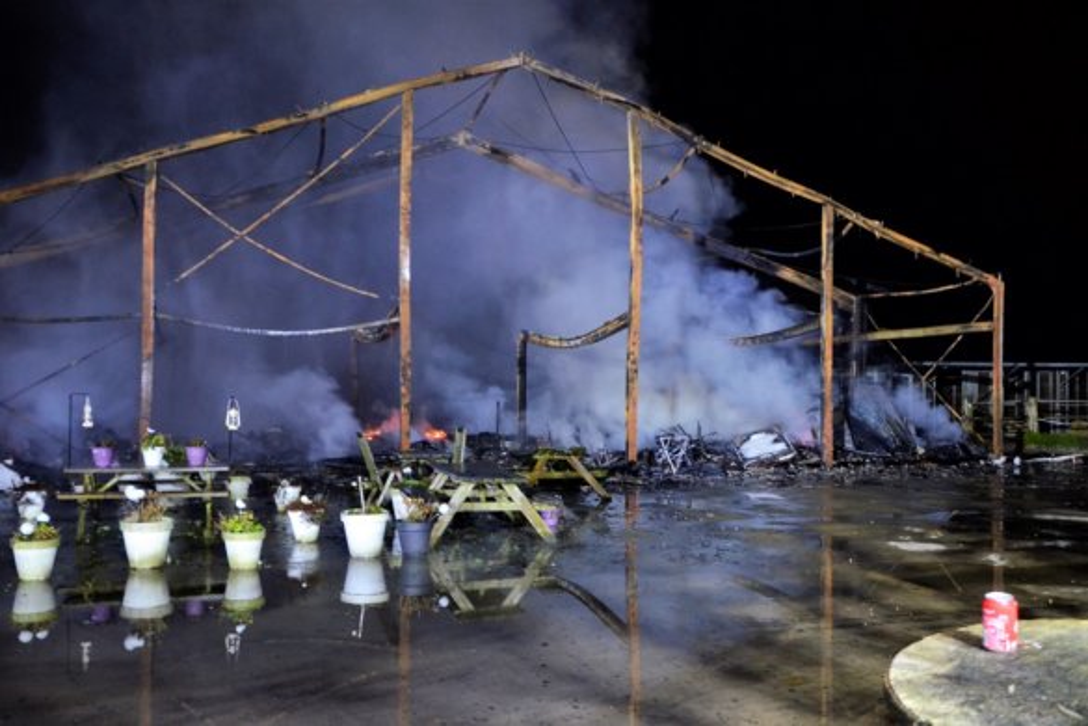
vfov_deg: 40.0
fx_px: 997
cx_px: 544
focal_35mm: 33
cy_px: 363
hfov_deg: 57.2
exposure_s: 1/10
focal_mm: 22
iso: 1600
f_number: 3.5
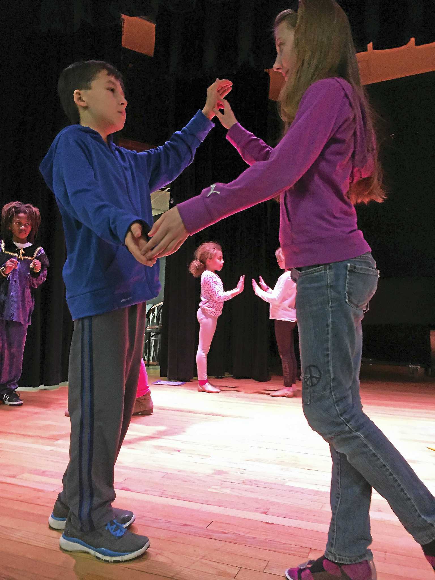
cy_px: 290
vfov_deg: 61.7
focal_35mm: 29
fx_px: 486
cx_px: 218
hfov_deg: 48.2
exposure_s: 1/30
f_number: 2.2
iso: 200
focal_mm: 4.15
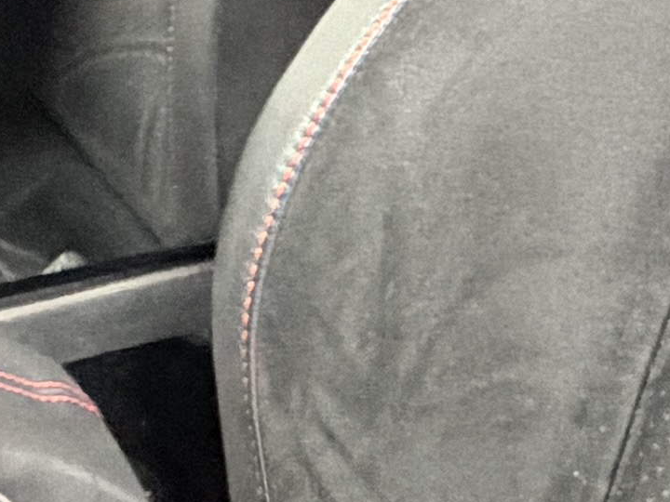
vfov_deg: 11.3
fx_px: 2148
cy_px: -670
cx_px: 389
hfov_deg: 17.7
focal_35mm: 111
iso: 1600
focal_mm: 2.22
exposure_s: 1/40
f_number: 2.2
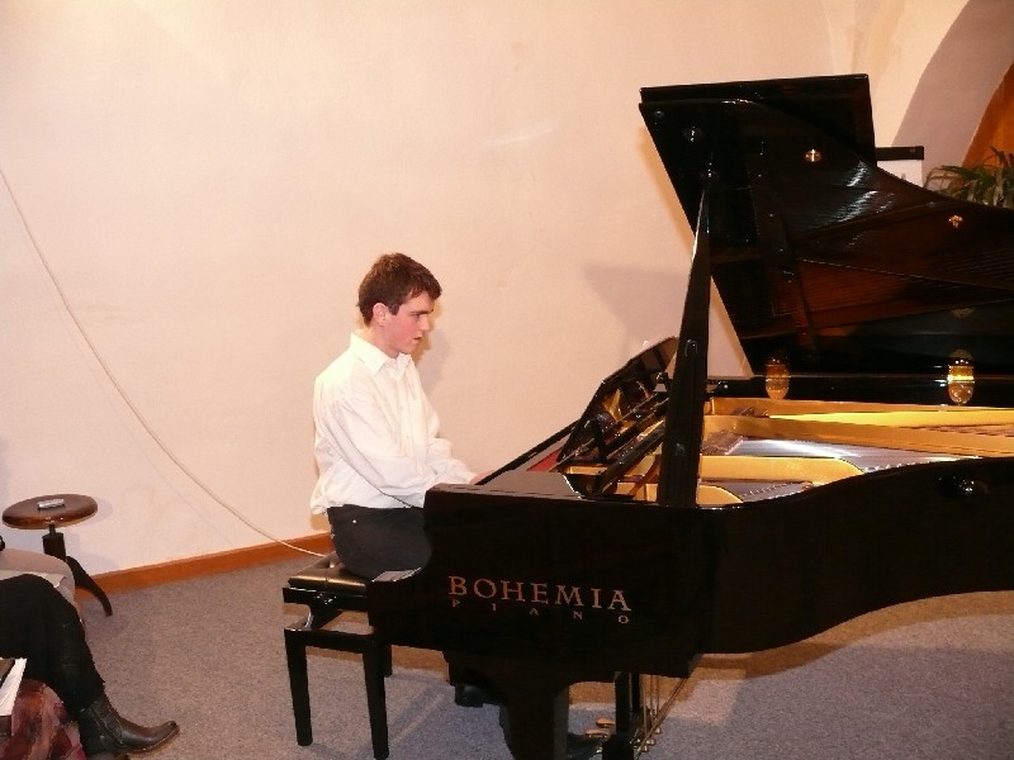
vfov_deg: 38.7
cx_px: 507
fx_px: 1084
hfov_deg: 50.1
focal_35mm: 37
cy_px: 380
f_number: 2.8
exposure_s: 1/30
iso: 400
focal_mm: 7.7
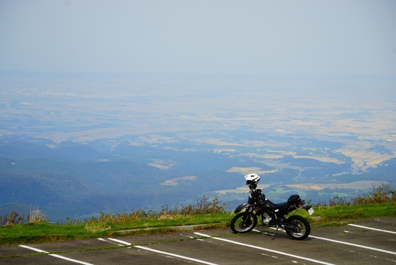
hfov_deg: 16.3
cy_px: 132
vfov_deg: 10.9
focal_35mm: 126
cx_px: 198
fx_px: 1386
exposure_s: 1/1000
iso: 200
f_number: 5.6
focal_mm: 126
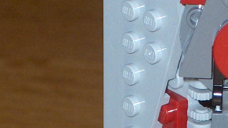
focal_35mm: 525
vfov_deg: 2.3
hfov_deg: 4.1
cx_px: 224
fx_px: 3175
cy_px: 203
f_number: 4.9
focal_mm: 24
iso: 100
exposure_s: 1/125
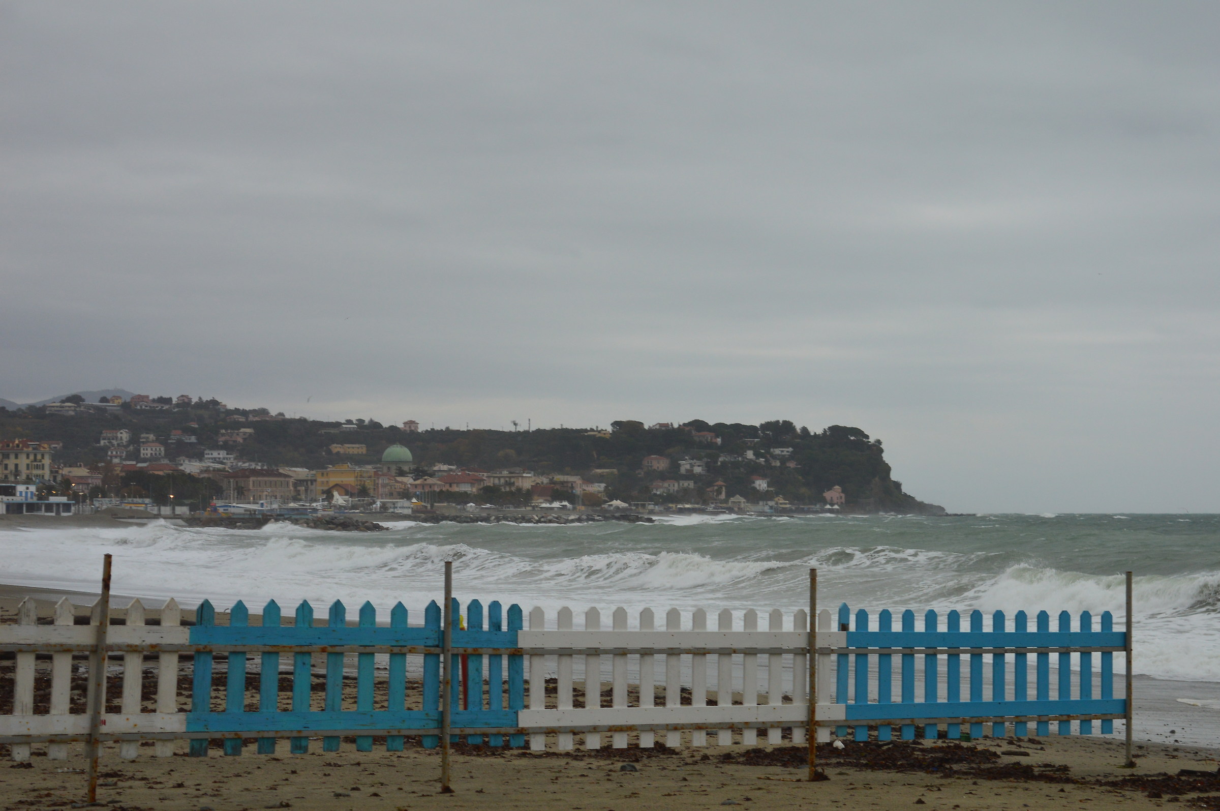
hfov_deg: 24.6
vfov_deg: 16.5
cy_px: 406
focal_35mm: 82
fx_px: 2793
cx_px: 610
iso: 400
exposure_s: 1/80
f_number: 8
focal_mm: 55
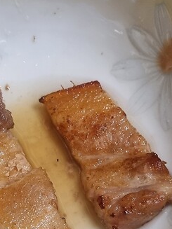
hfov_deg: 20.9
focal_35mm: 70
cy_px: 181
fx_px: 464
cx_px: 58
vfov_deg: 27.3
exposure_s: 1/40
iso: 320
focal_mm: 5.4
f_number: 1.8
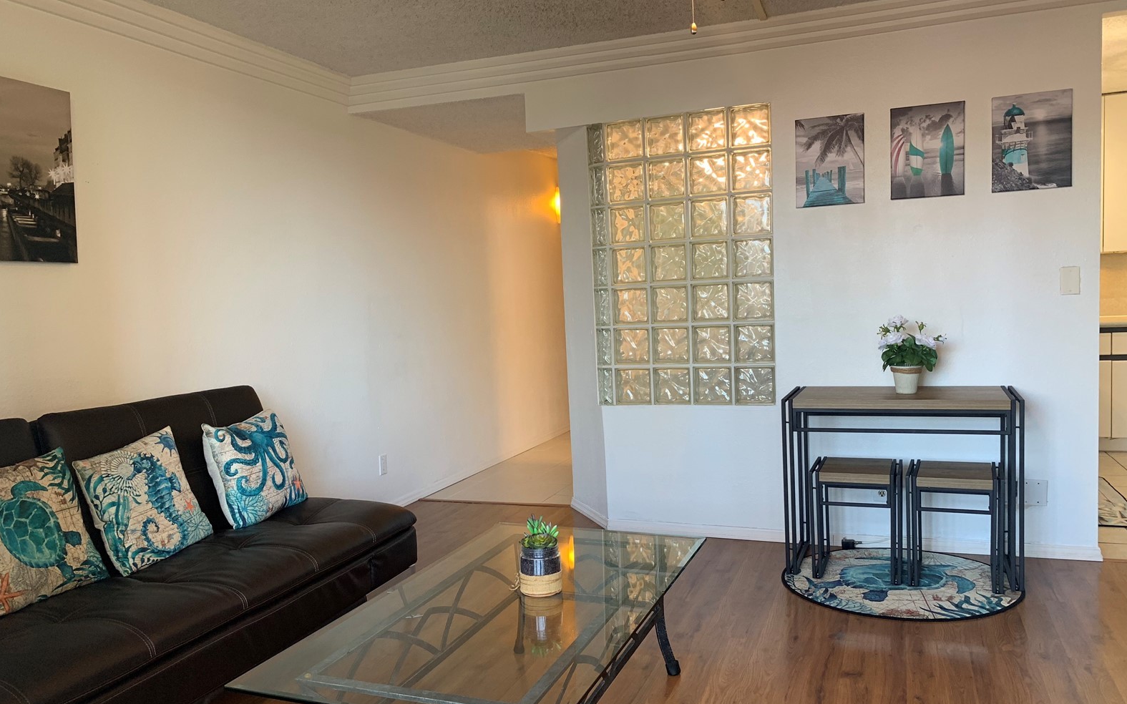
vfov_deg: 44.5
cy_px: 383
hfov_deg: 66.5
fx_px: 860
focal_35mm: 28
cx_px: 560
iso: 80
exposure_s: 1/60
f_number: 1.8
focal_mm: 4.25
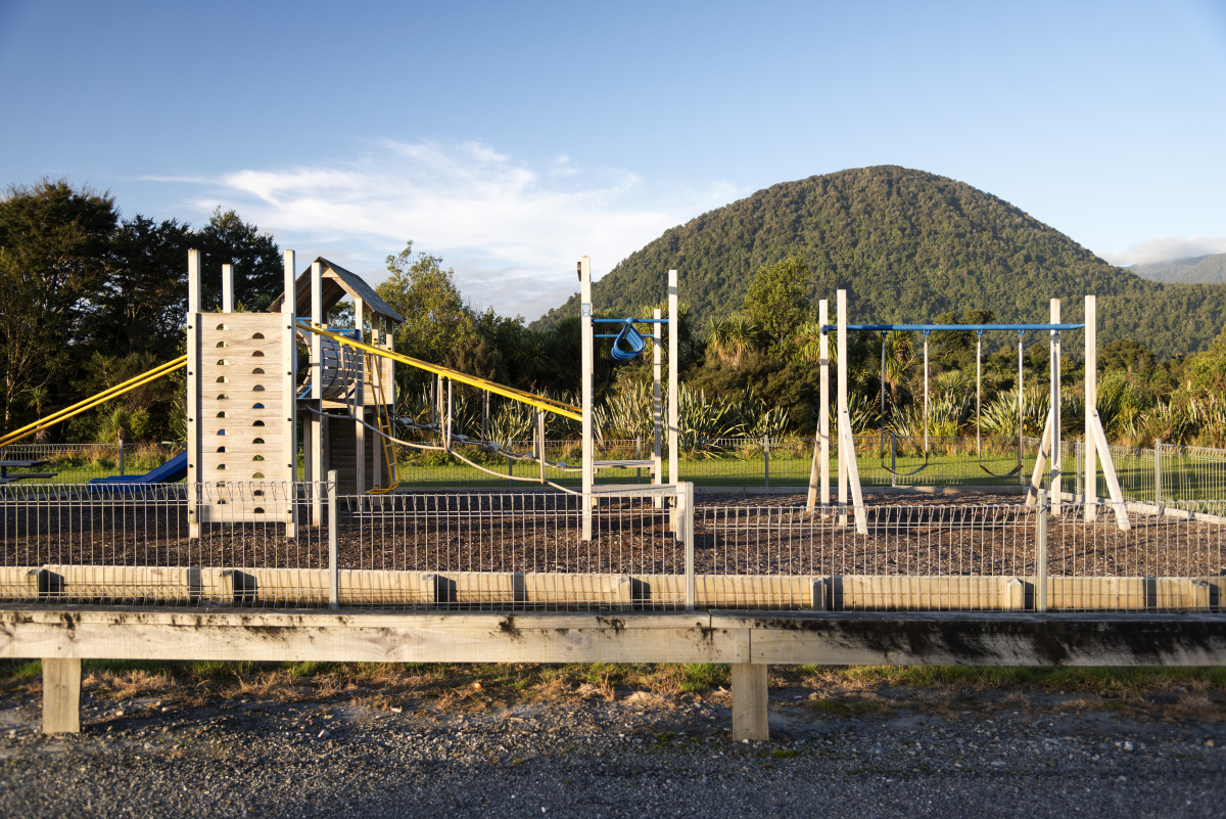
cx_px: 613
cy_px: 410
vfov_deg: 43.6
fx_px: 1022
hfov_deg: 61.9
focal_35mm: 30
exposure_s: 1/60
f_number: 4
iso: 100
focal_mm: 30
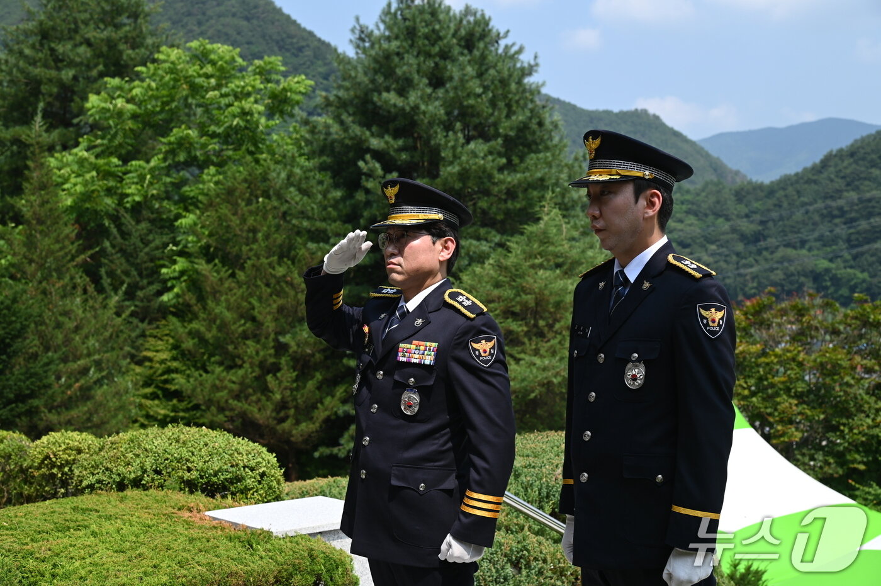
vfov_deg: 26.9
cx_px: 440
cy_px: 293
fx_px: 1223
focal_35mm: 50
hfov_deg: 39.6
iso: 100
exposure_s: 1/320
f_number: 6.3
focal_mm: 50
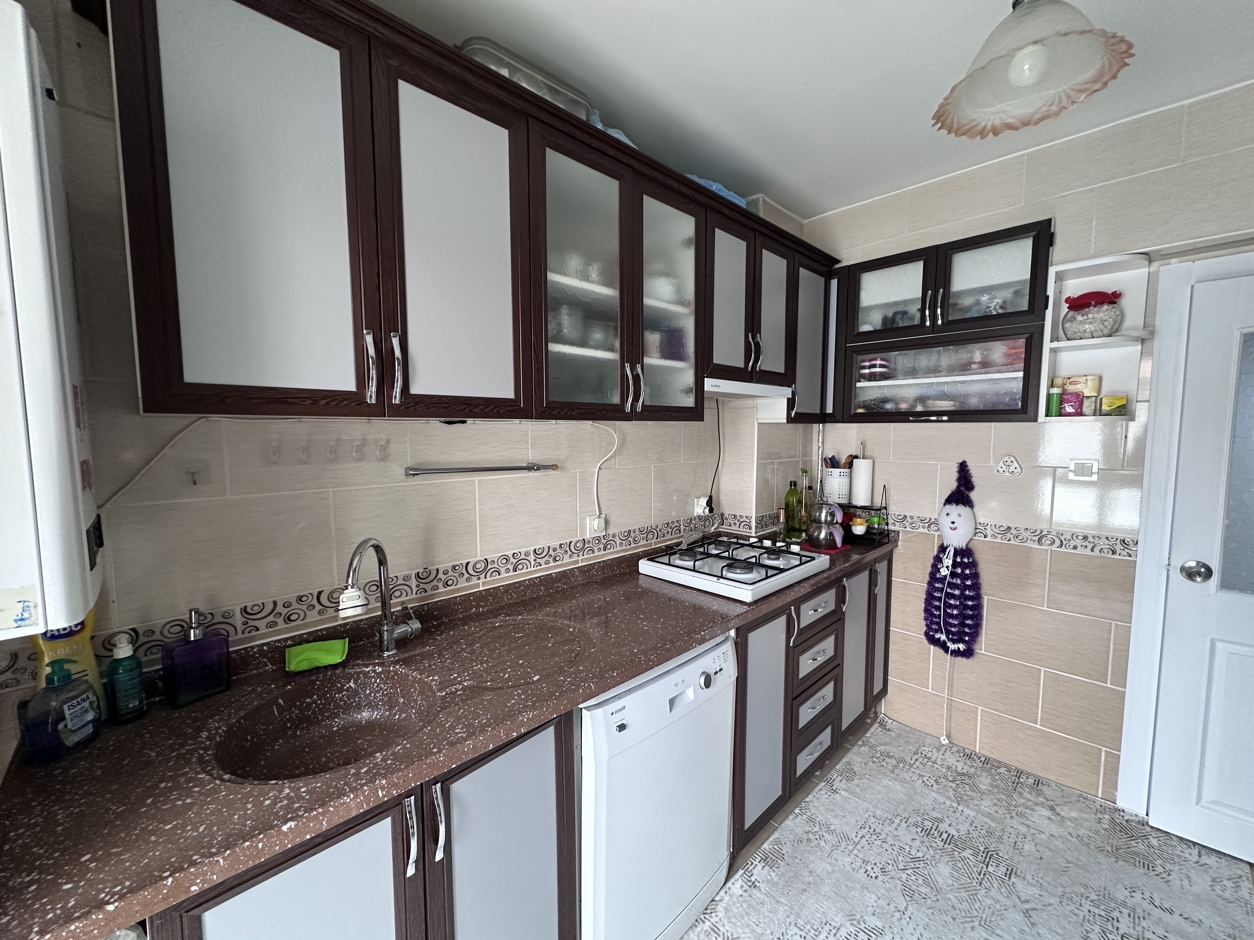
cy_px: 470
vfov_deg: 85.7
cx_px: 627
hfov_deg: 102.1
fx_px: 507
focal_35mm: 14
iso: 320
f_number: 2.2
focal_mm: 2.22
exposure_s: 1/63
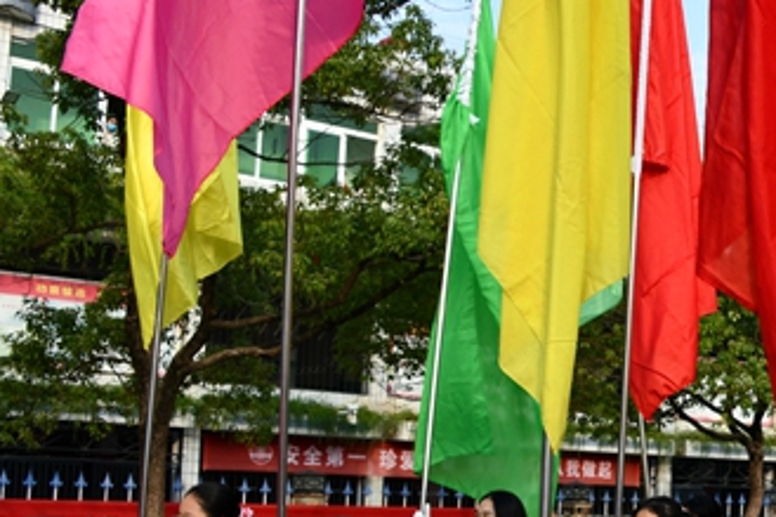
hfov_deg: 26.5
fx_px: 1465
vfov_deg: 19.8
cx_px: 922
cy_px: 395
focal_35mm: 68
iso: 200
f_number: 9
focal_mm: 28
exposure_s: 1/200
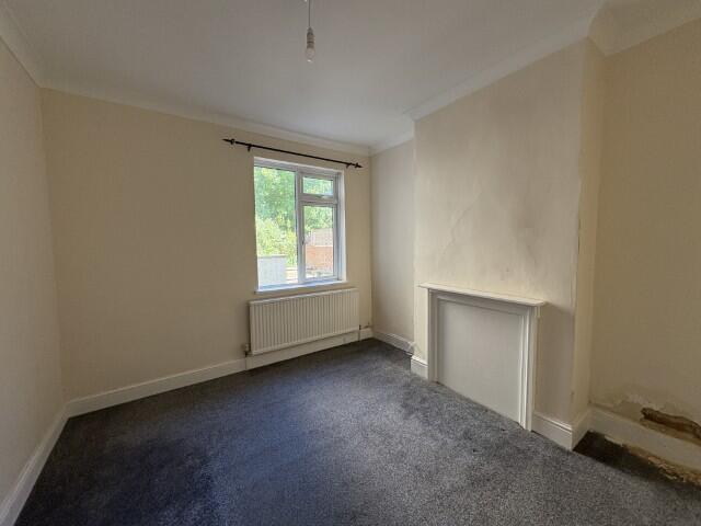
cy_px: 263
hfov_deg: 102.1
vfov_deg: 85.7
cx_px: 350
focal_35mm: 14
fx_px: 284
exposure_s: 1/99
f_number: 2.2
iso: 125
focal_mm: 2.22
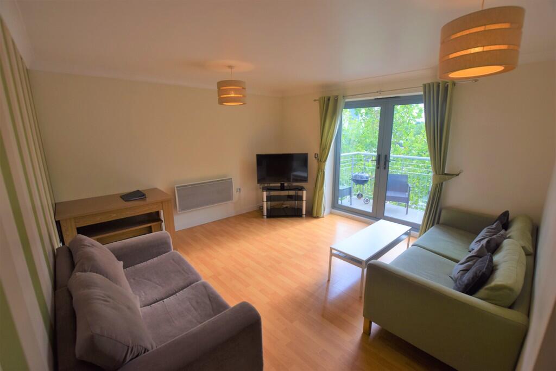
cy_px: 186
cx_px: 278
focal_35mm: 15
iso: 400
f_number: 6.3
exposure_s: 1/160
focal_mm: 10
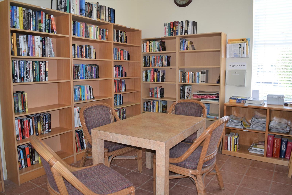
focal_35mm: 27
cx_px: 146
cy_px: 98
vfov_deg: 47.9
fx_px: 219
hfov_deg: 67.4
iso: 800
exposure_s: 1/60
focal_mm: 18
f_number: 4
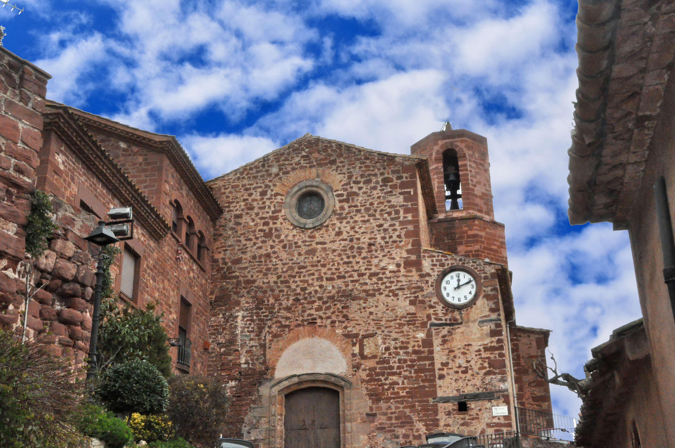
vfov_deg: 34.1
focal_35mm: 39
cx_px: 338
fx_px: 730
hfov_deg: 49.6
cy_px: 224
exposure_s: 1/200
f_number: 25
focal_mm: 26
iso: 3200
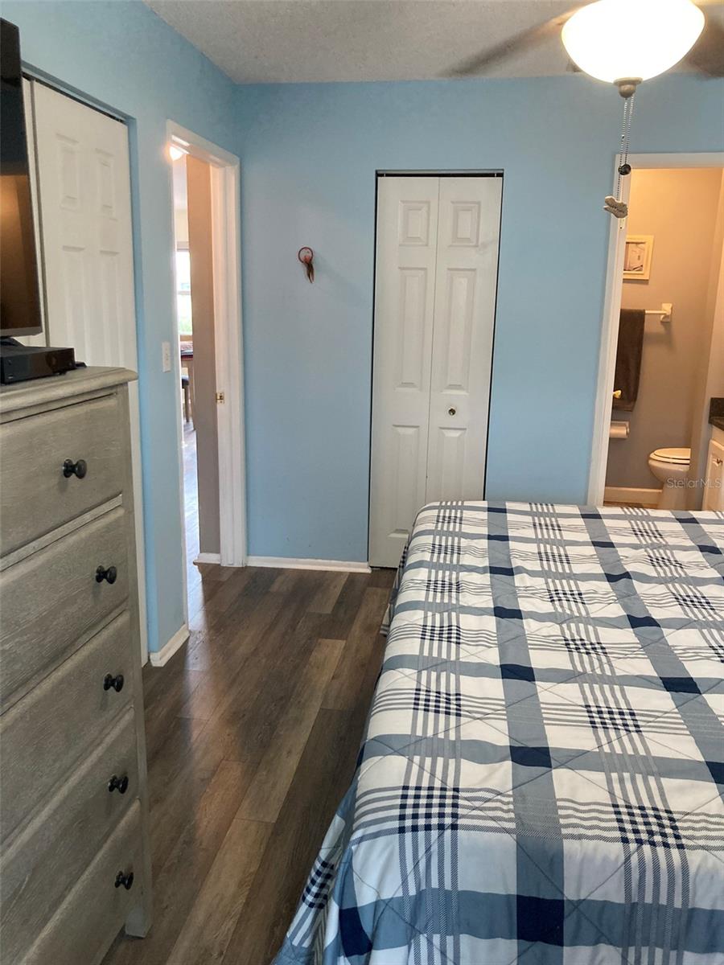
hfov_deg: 49.7
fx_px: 781
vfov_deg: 63.4
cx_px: 362
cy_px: 482
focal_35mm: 28
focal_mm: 3.99
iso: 250
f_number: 1.8
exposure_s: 1/60
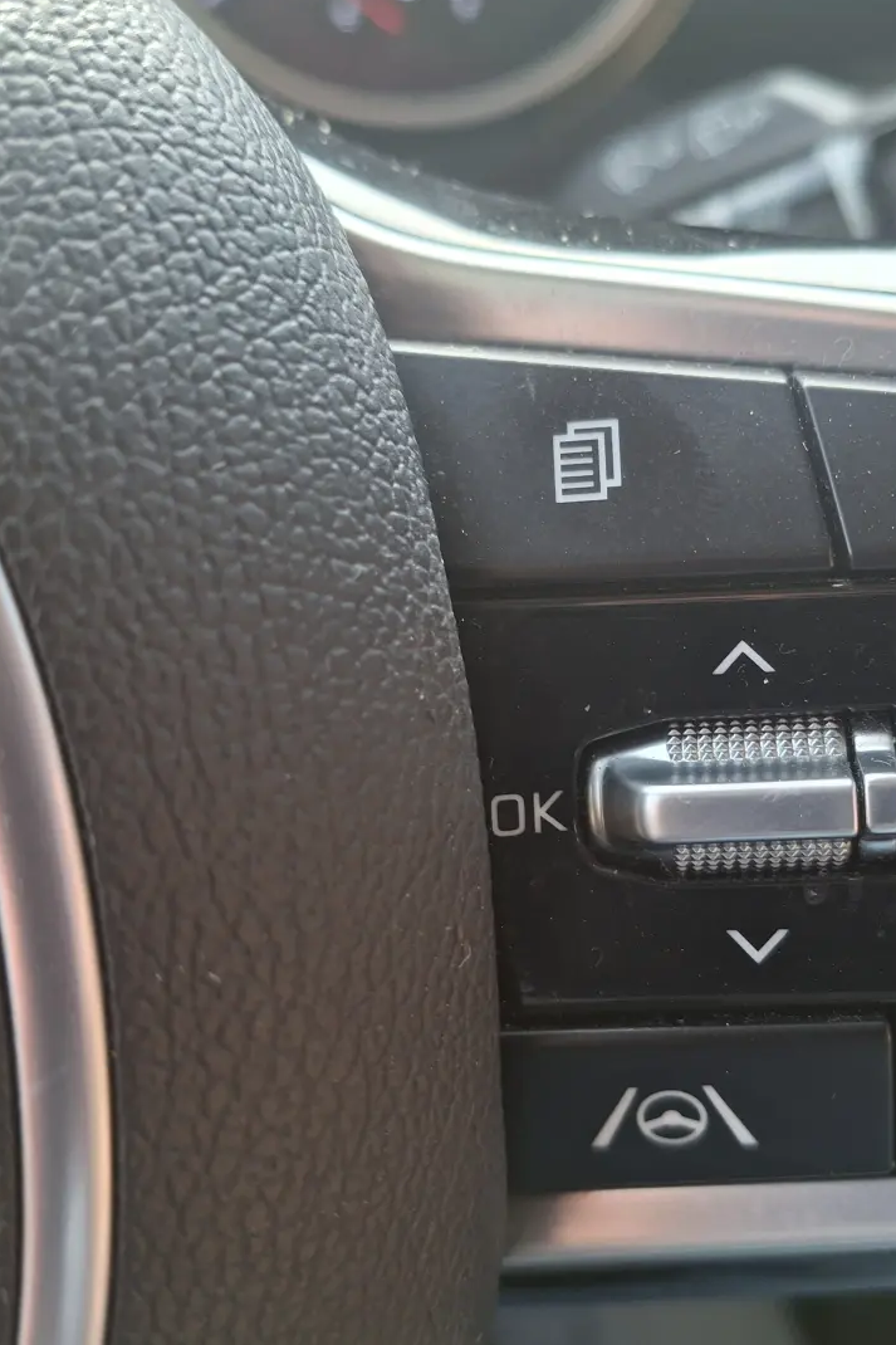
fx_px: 1307
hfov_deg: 37.5
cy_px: 671
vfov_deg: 54.4
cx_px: 591
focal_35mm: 35
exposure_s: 1/100
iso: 40
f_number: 1.8
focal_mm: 4.69
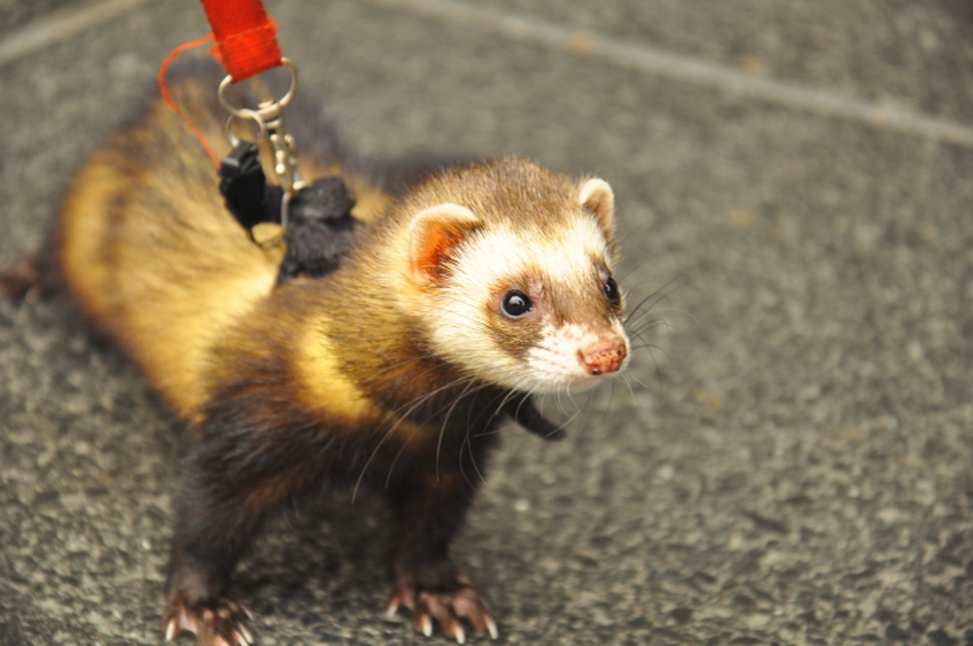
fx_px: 4251
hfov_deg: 13.1
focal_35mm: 158
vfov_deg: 8.7
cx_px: 486
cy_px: 323
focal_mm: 105
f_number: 5.6
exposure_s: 1/80
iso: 400
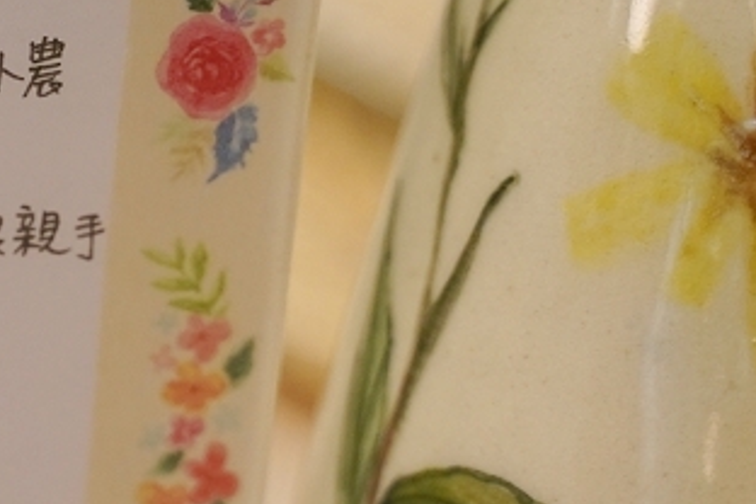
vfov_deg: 7.6
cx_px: -247
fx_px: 3801
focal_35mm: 181
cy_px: 208
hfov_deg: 11.1
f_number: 4
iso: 1600
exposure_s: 1/60
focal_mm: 47
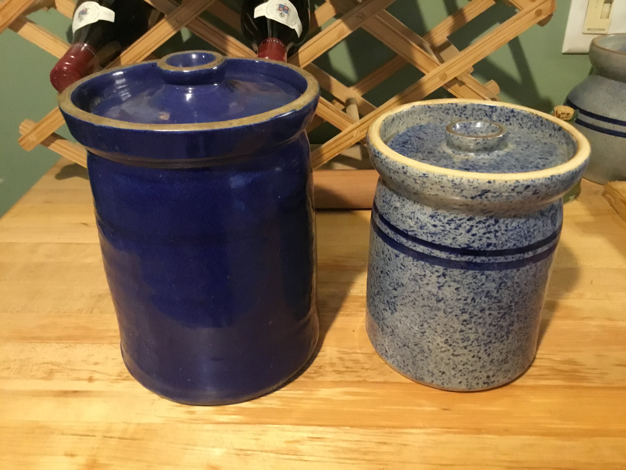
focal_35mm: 31
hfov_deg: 58.4
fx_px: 561
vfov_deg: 45.4
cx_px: 313
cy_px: 235
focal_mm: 3.3
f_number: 2.4
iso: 320
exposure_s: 1/15
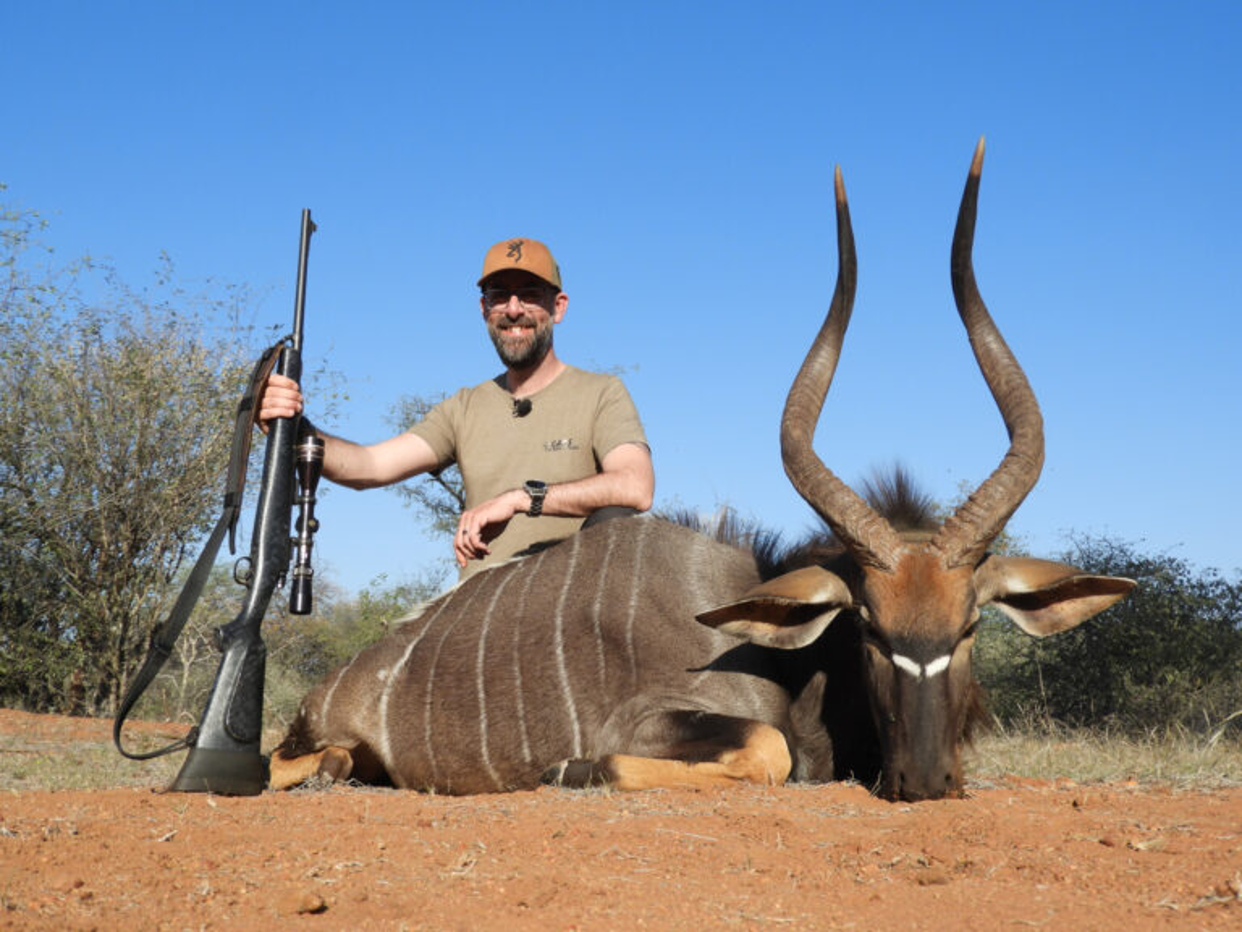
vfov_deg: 40.7
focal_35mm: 35
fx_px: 1256
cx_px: 621
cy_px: 466
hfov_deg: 52.6
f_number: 3.8
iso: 100
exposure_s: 1/800
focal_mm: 6.3
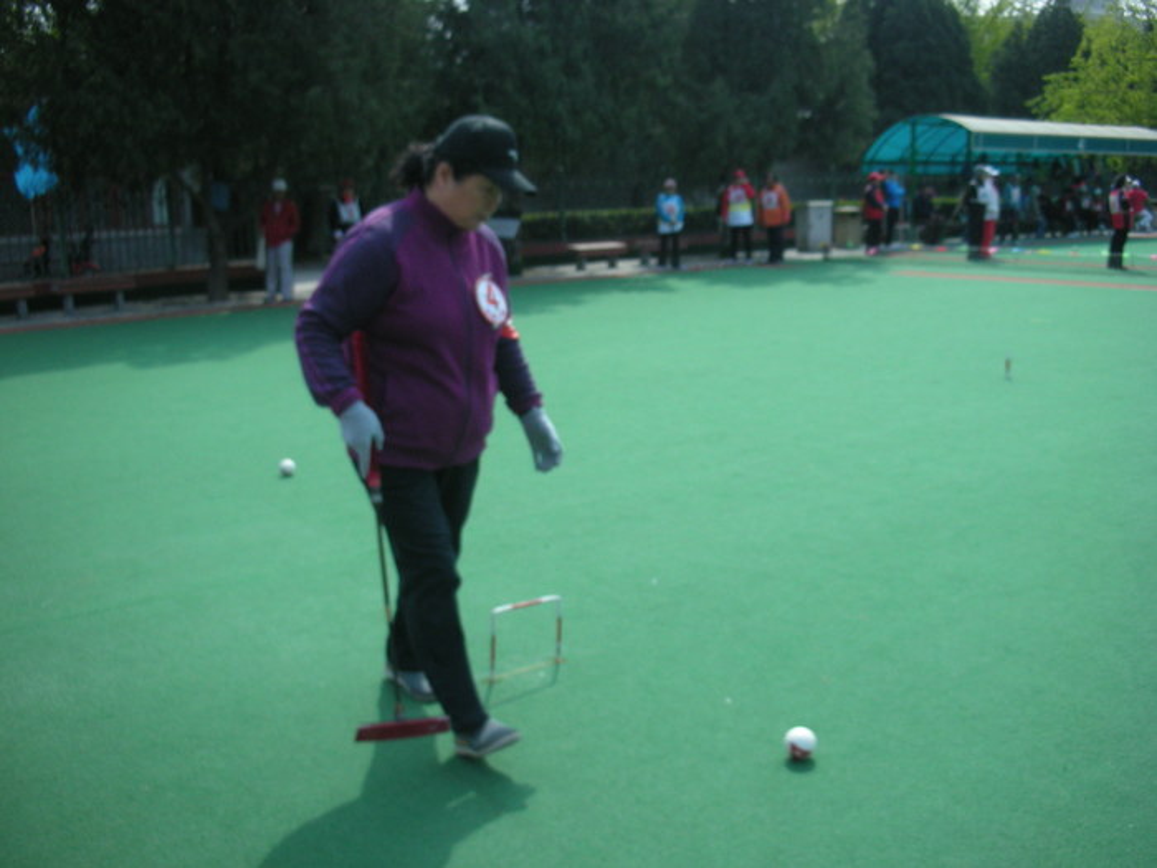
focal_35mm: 35
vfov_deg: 40.7
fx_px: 1170
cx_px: 578
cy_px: 434
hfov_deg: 52.6
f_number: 7.9
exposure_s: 1/124
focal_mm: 5.8
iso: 72
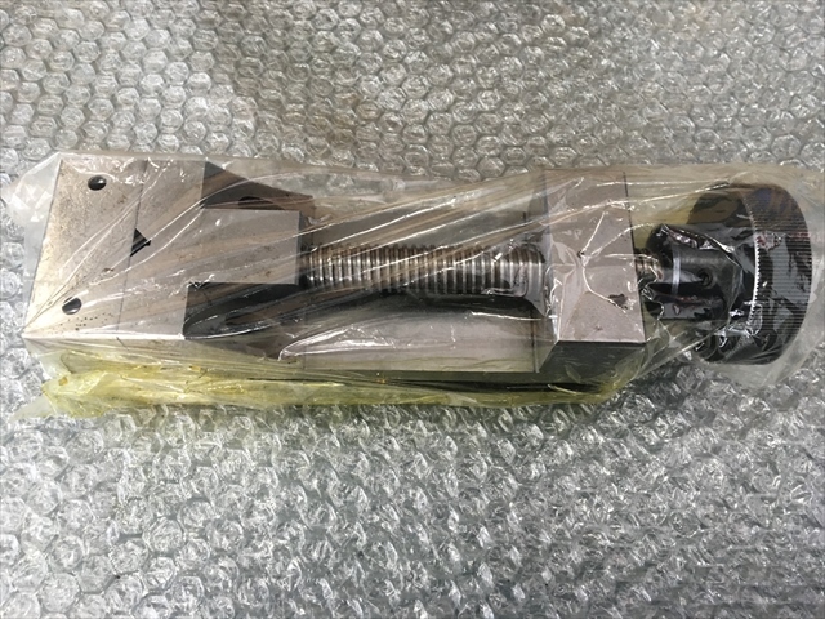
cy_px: 310
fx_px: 691
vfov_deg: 48.2
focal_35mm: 29
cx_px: 412
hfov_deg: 61.7
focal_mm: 4.15
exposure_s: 1/30
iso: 100
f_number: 2.2
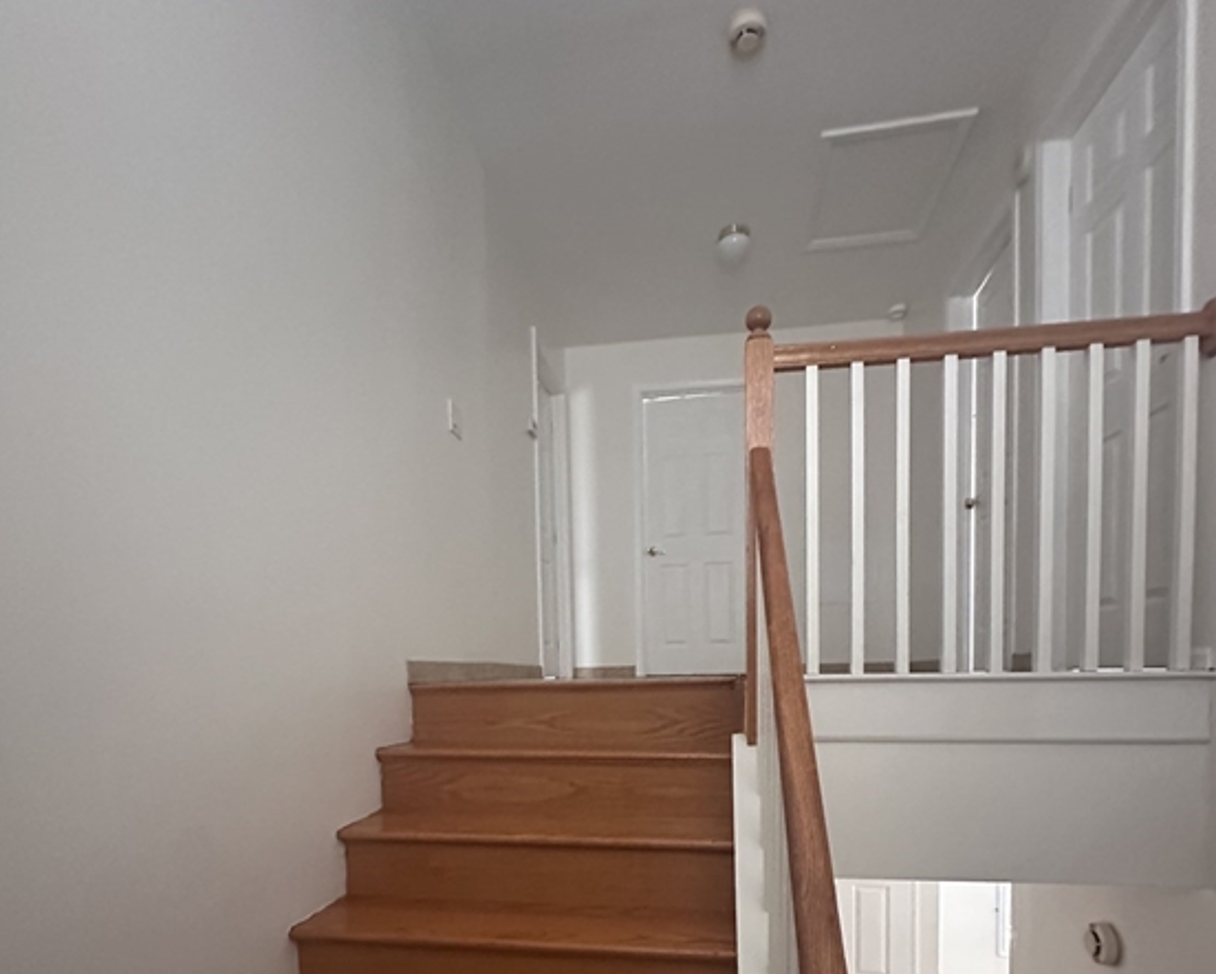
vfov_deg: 67.3
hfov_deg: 83.3
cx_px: 615
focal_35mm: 19
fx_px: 684
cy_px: 705
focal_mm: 2.22
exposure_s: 1/60
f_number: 2.2
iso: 1250
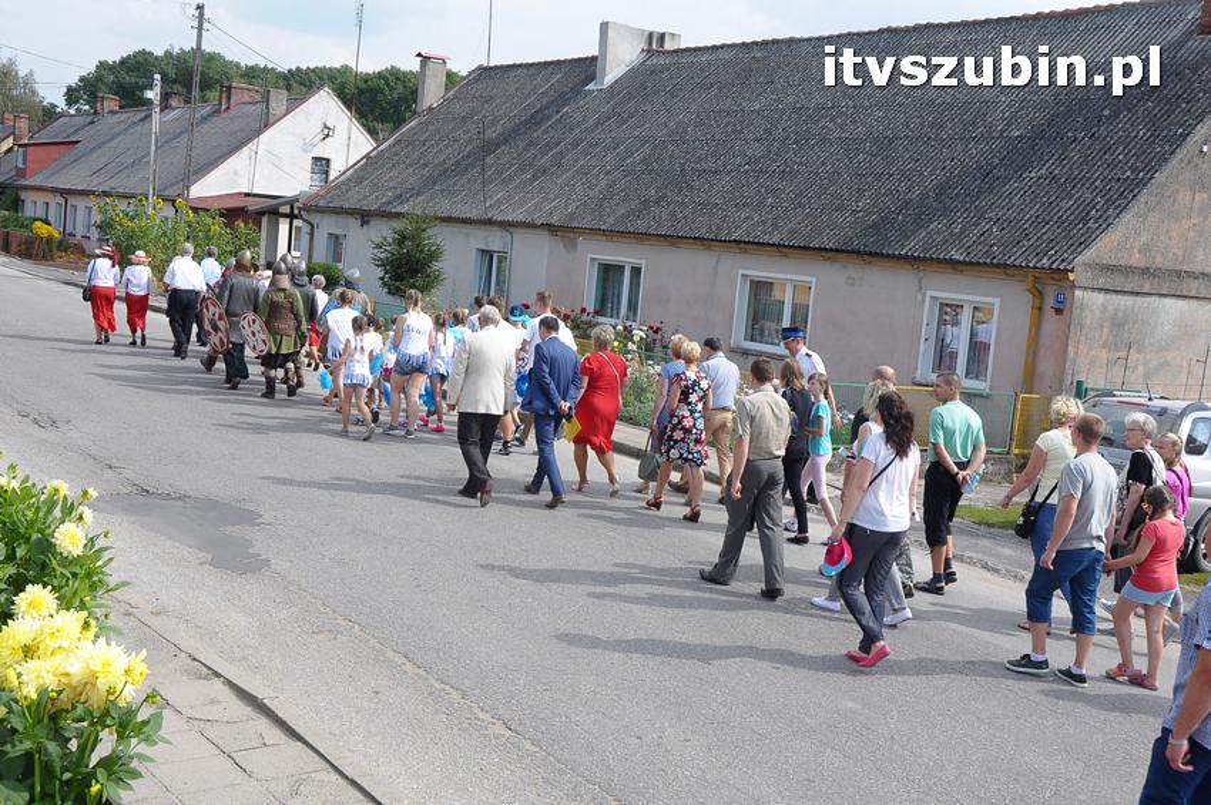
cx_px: 606
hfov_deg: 48.0
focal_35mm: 40
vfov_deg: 32.9
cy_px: 402
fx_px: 1361
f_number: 11
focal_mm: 27
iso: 640
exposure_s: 1/500
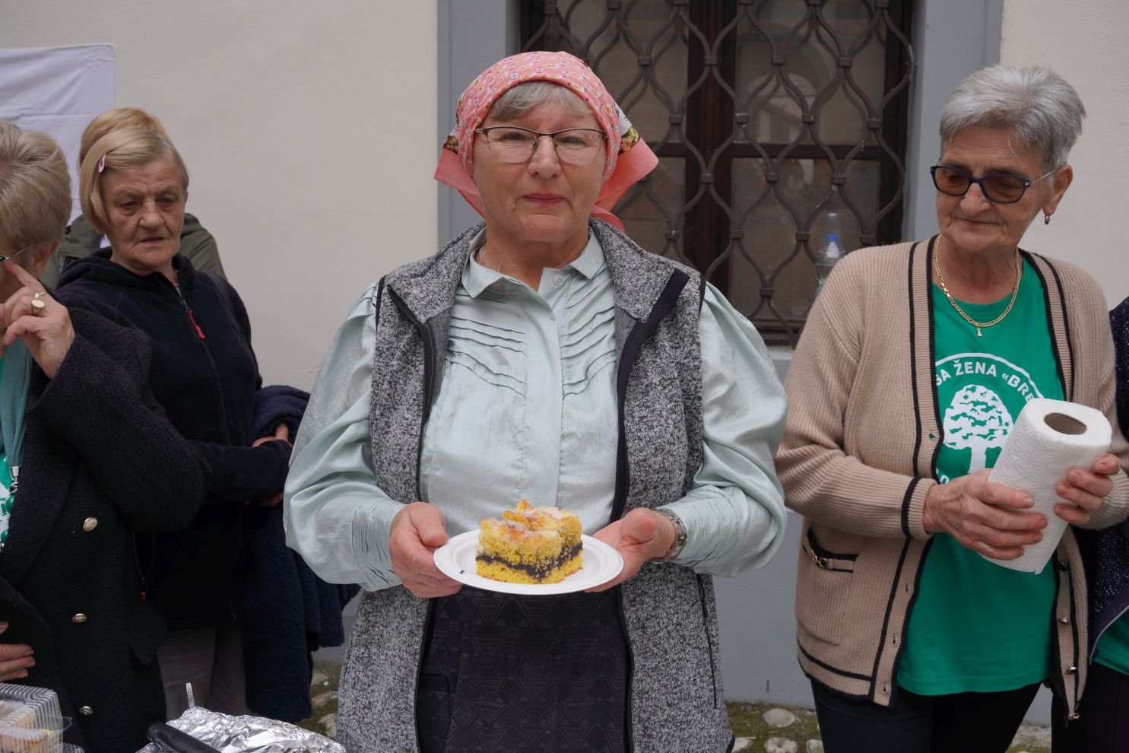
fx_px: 1025
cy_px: 376
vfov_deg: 40.3
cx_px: 564
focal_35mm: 33
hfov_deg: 57.7
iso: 100
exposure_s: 1/160
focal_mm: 21.8
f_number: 5.6
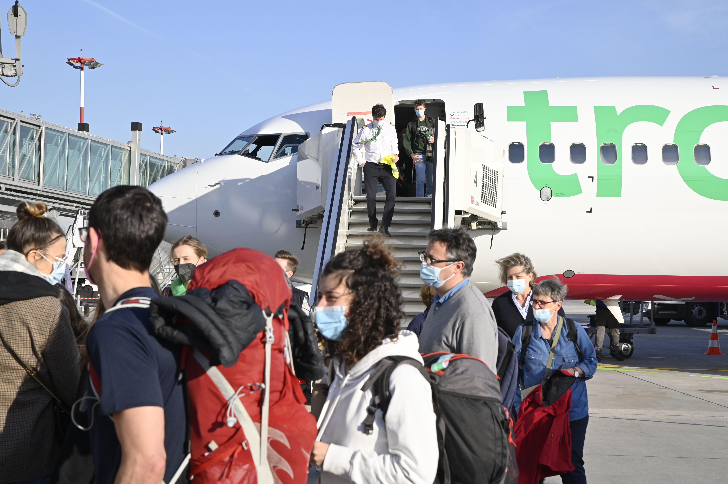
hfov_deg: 28.9
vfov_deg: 19.4
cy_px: 242
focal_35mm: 70
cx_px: 364
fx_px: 1415
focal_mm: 70
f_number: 10
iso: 800
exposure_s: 1/1000
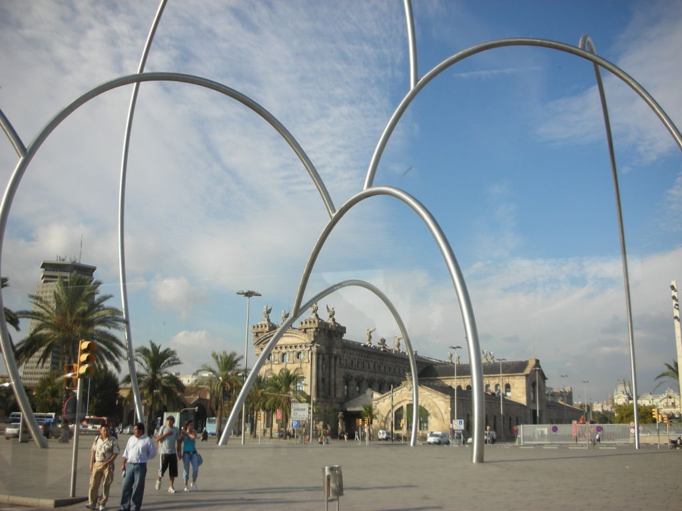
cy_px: 256
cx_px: 341
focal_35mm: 35
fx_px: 690
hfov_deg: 52.6
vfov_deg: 40.7
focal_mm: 5.8
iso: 50
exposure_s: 1/59.2
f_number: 8.5
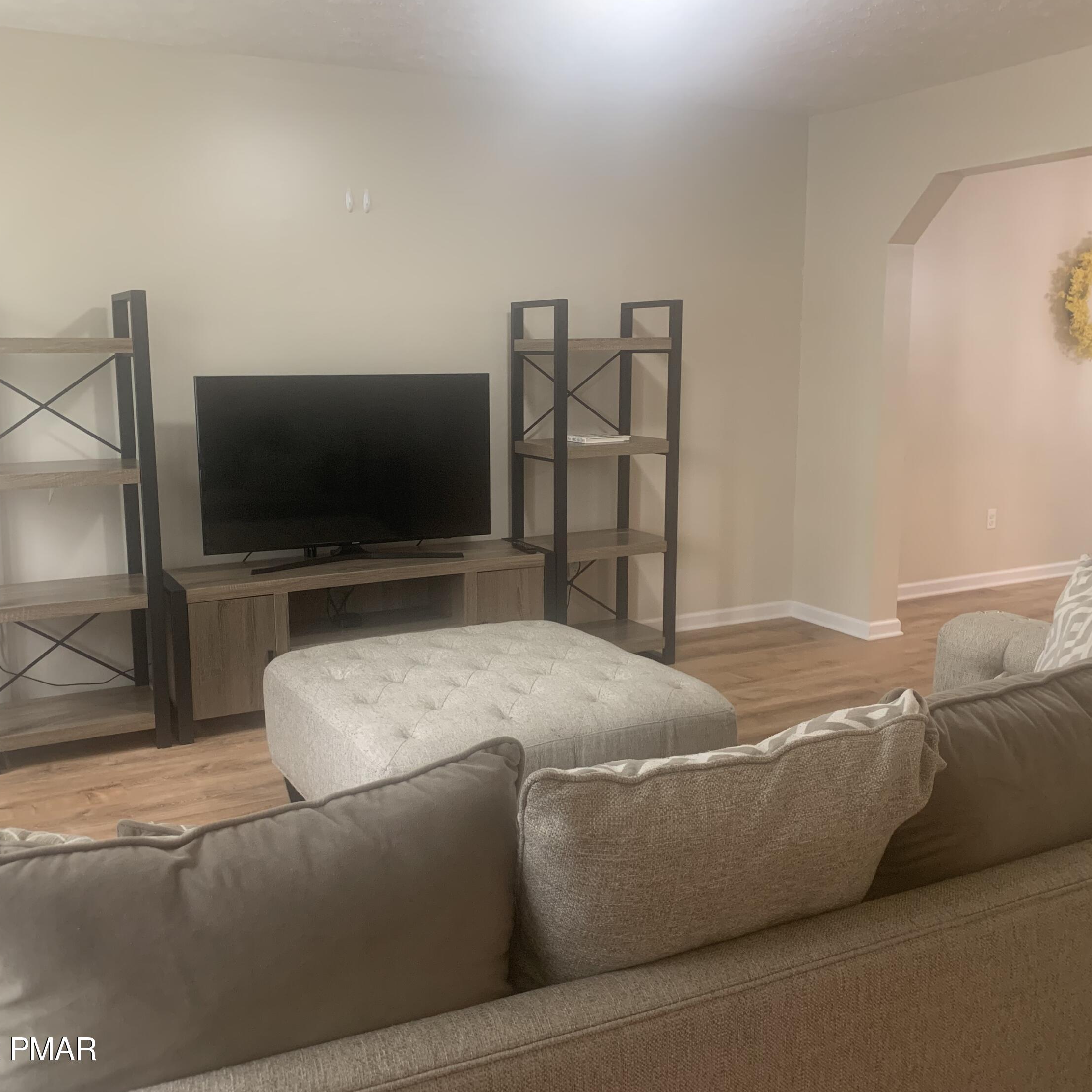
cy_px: 547
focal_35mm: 31
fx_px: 1106
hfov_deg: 52.5
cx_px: 502
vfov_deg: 52.5
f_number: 1.8
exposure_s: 1/60
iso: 200
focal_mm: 4.25
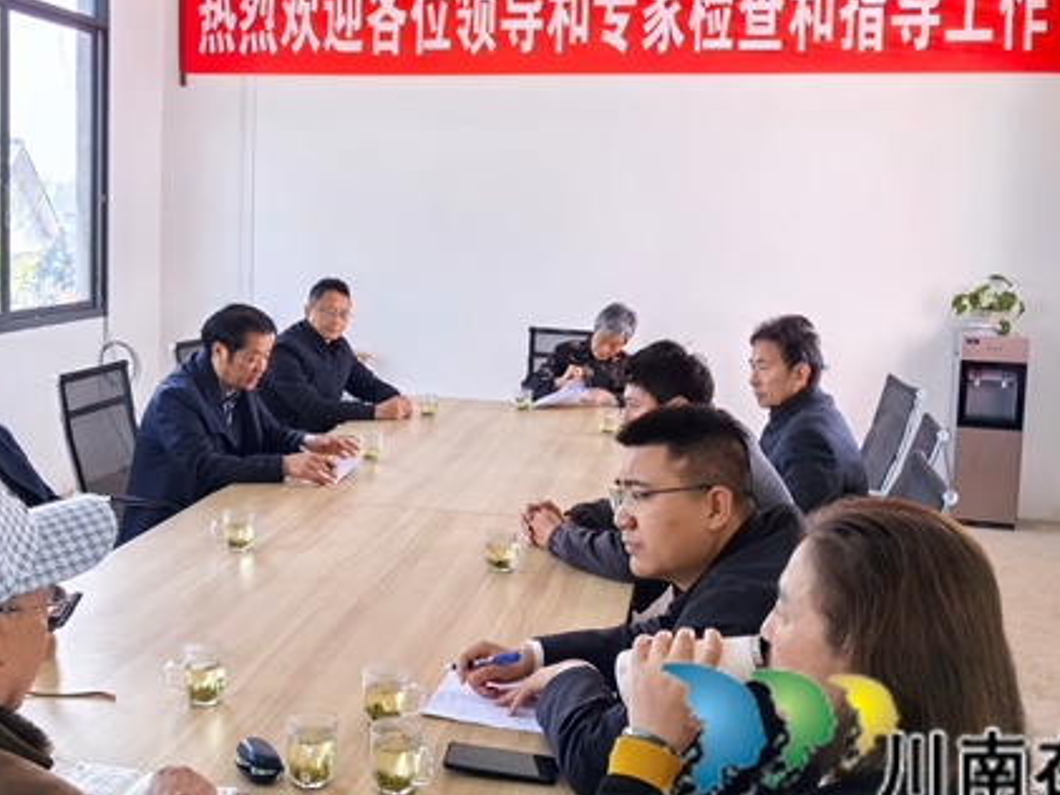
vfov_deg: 35.0
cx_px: 438
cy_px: 312
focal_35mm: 41
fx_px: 1256
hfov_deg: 45.6
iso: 50
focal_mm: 5.52
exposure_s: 1/239
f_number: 1.9
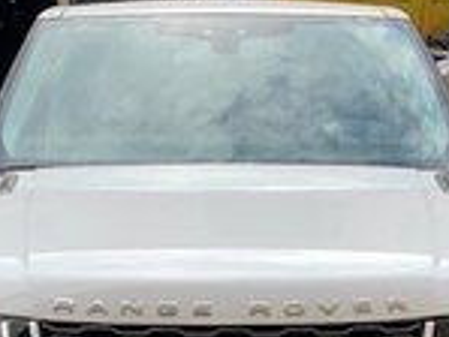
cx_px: 220
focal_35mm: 85
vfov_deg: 16.6
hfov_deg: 23.0
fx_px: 1103
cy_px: 412
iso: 25
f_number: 1.8
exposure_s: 1/278
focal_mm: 4.25
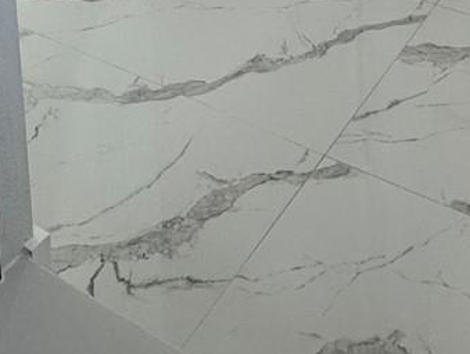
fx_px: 897
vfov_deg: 15.8
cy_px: -415
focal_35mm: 66
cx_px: 327
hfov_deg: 29.1
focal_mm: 2.22
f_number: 2.2
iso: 50
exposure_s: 1/120
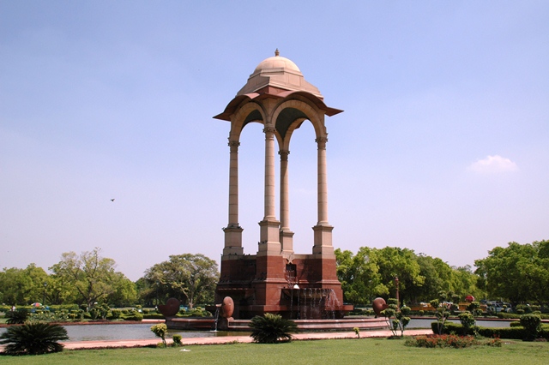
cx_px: 274
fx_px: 640
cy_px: 182
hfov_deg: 46.4
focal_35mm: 42
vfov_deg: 31.9
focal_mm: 28
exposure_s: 1/500
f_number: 11
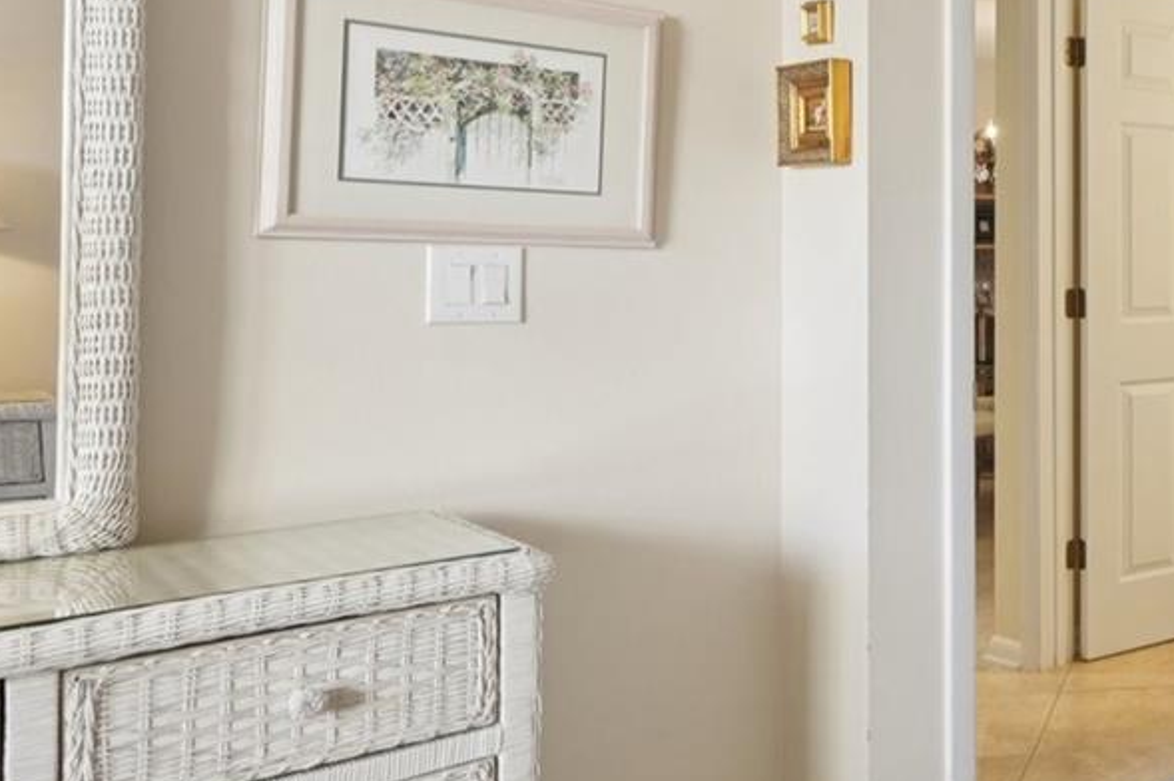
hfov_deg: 36.8
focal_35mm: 38
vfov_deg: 34.6
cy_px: 240
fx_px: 1238
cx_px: 1455
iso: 400
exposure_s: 1/25
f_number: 8
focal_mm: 14
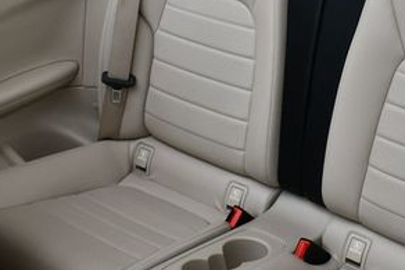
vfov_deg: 17.2
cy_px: 78
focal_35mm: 79
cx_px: 302
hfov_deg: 25.4
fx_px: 889
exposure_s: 1/250
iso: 200
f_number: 5.6
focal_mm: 18
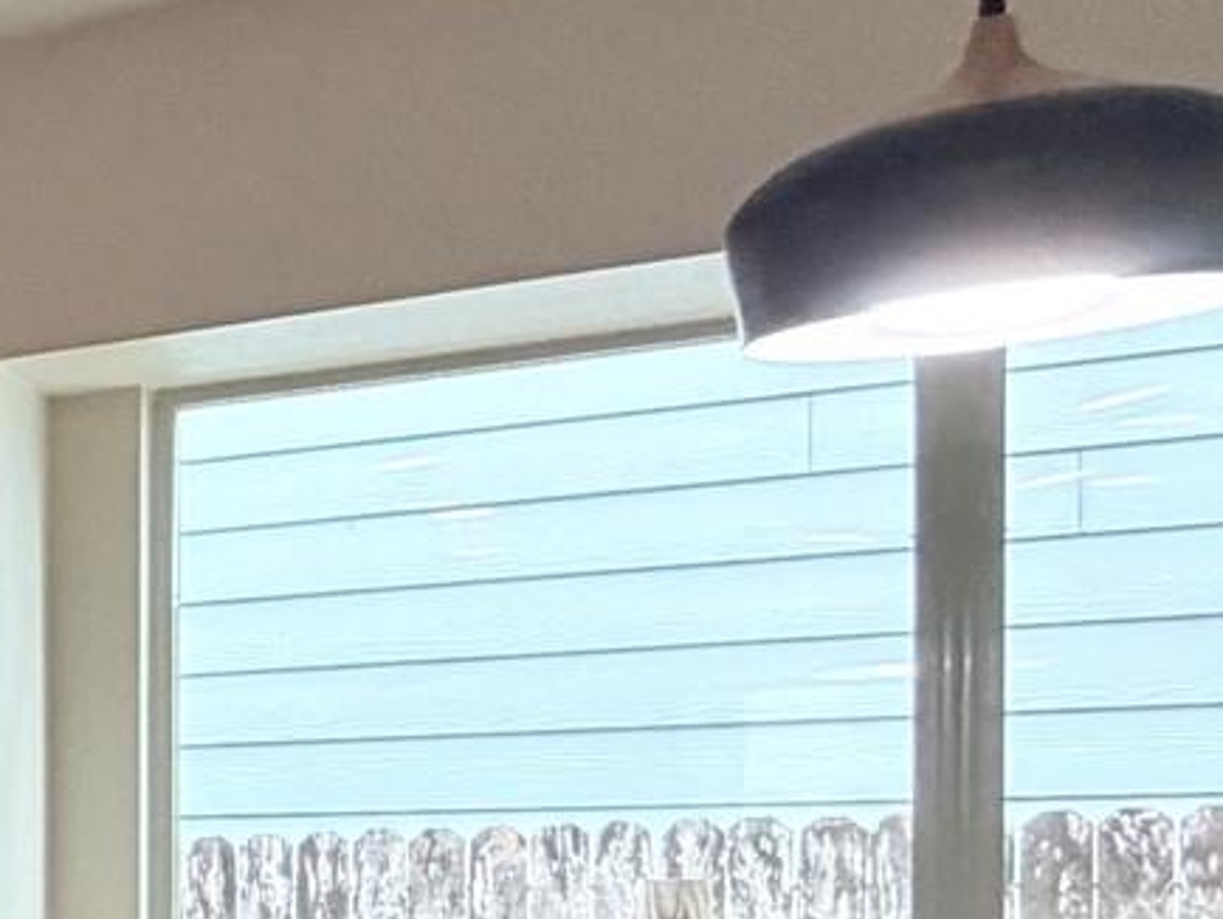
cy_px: 925
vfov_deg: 21.5
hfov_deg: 16.6
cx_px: -1510
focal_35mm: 66
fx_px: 2333
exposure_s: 1/60
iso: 400
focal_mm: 2.22
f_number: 2.2
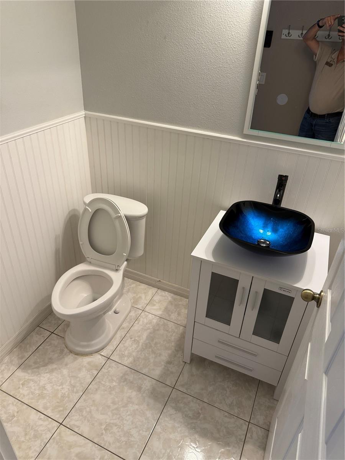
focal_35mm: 24
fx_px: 319
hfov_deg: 56.8
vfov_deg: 71.6
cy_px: 230
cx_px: 172
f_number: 1.78
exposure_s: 1/60
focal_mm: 6.76
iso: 200
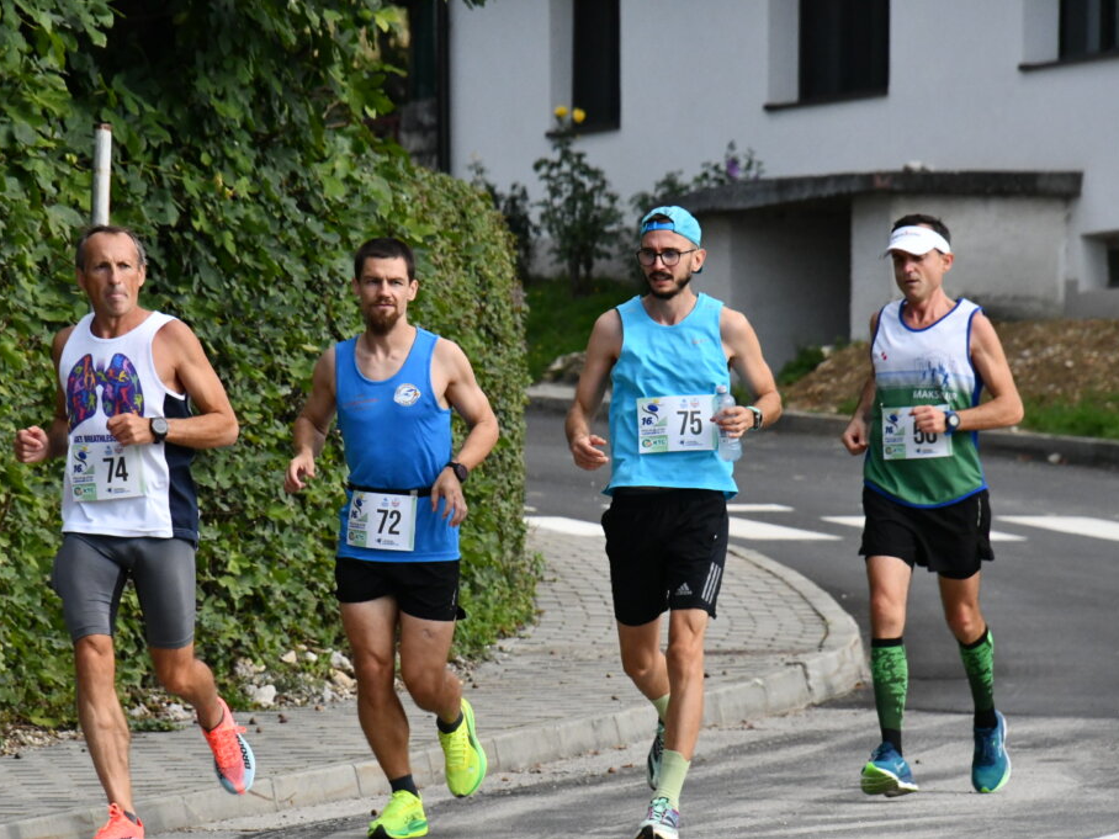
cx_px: 502
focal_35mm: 358
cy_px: 420
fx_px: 11573
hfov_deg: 5.5
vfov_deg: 4.2
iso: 3200
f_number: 9
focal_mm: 220
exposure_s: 1/5000
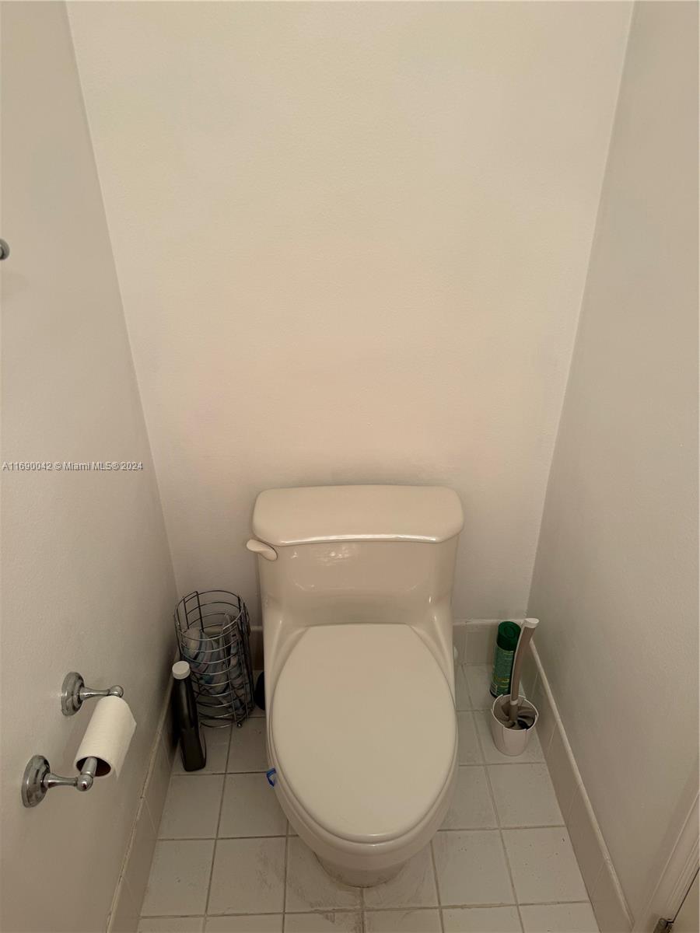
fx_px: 647
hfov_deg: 56.8
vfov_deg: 71.6
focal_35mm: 24
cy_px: 466
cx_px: 350
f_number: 1.78
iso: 80
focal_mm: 6.76
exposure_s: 1/120
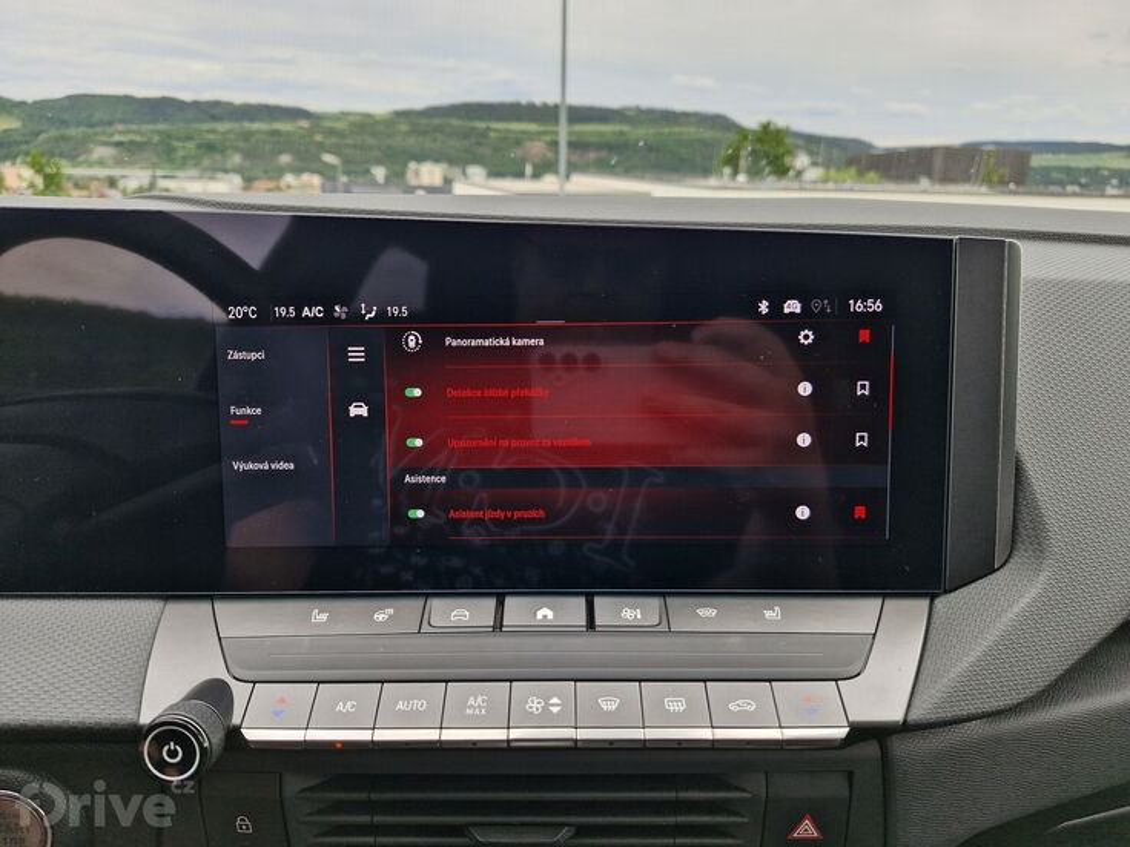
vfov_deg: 58.9
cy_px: 424
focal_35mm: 23
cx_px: 565
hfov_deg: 73.9
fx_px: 751
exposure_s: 1/151
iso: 50
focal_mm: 5.54
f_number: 1.8
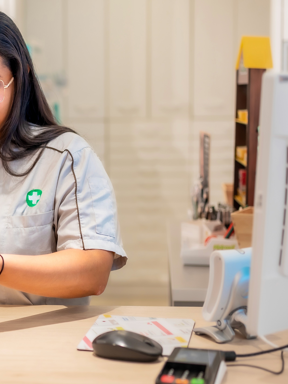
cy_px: 229
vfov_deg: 23.5
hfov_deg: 16.5
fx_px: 921
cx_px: -113
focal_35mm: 83
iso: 250
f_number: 1.4
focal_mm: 35
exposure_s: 1/250
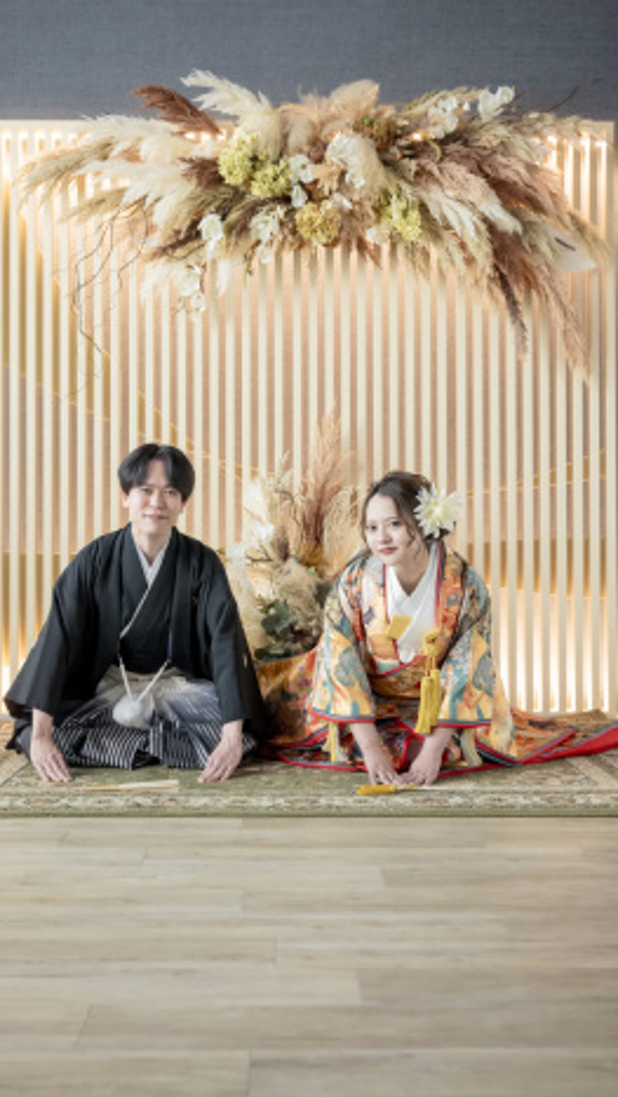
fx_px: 1222
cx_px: 289
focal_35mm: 42
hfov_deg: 28.4
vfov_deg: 48.3
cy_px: 540
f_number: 3.5
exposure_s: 1/80
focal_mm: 39
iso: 1600
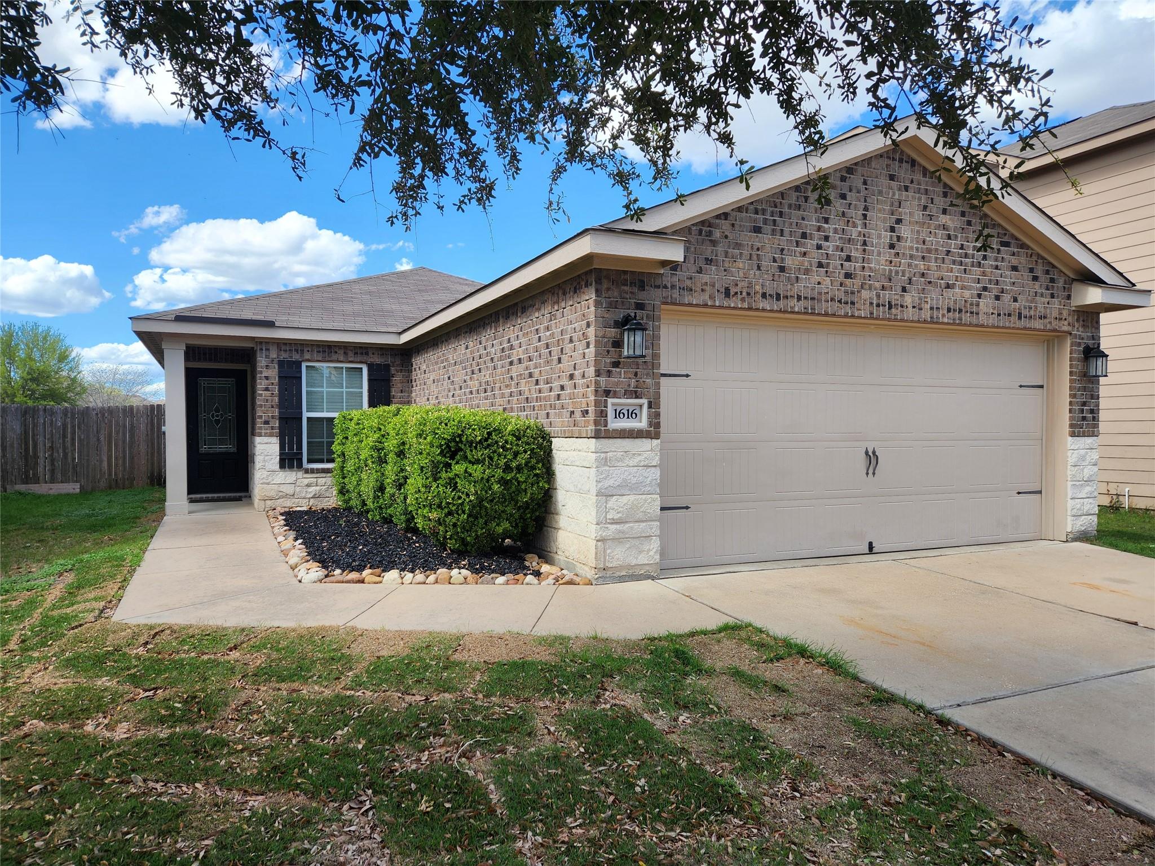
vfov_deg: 58.9
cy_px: 433
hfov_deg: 73.9
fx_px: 767
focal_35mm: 23
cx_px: 578
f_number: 1.8
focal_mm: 5.4
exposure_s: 1/976
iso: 20
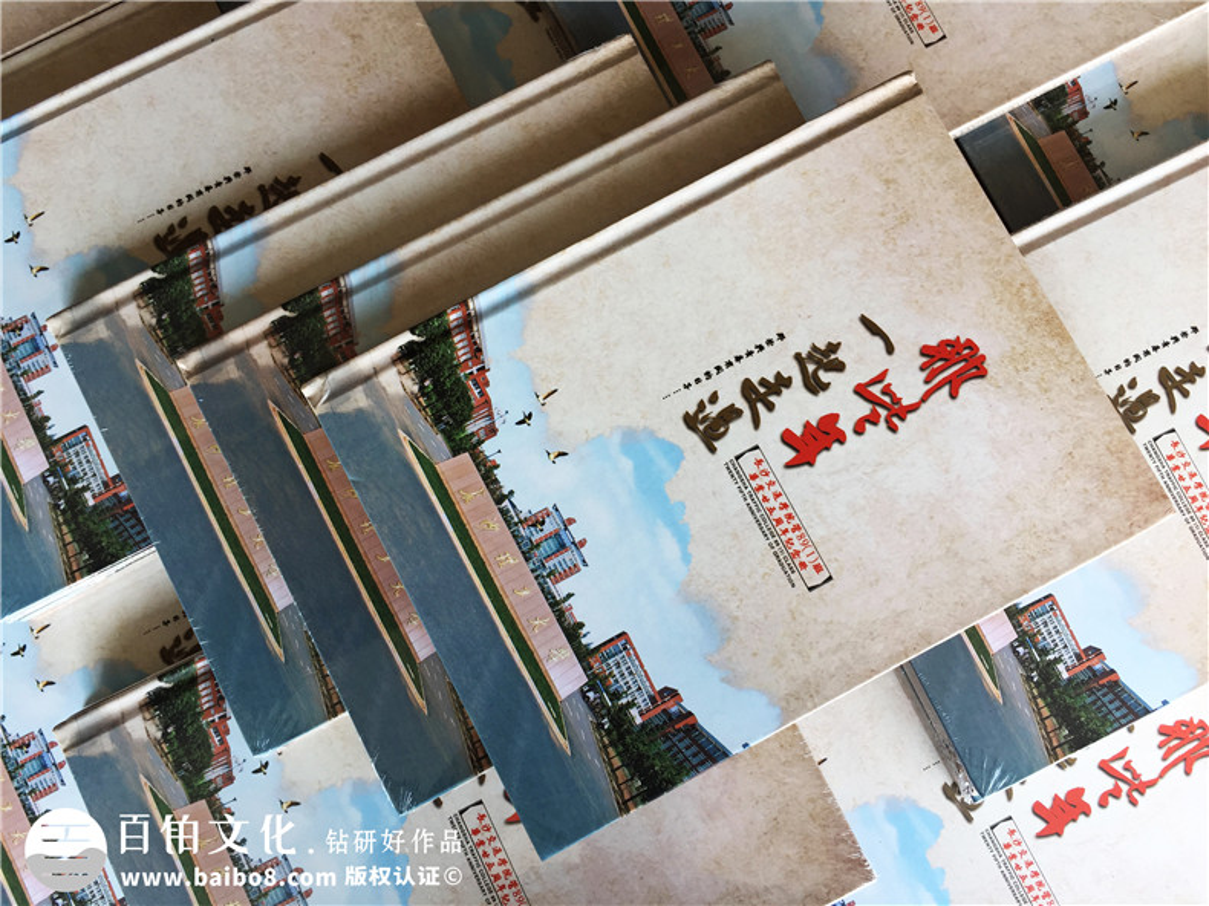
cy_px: 453
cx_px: 604
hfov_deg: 61.7
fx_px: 1013
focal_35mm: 29
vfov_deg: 48.2
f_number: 2.2
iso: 32
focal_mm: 4.15
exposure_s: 1/50
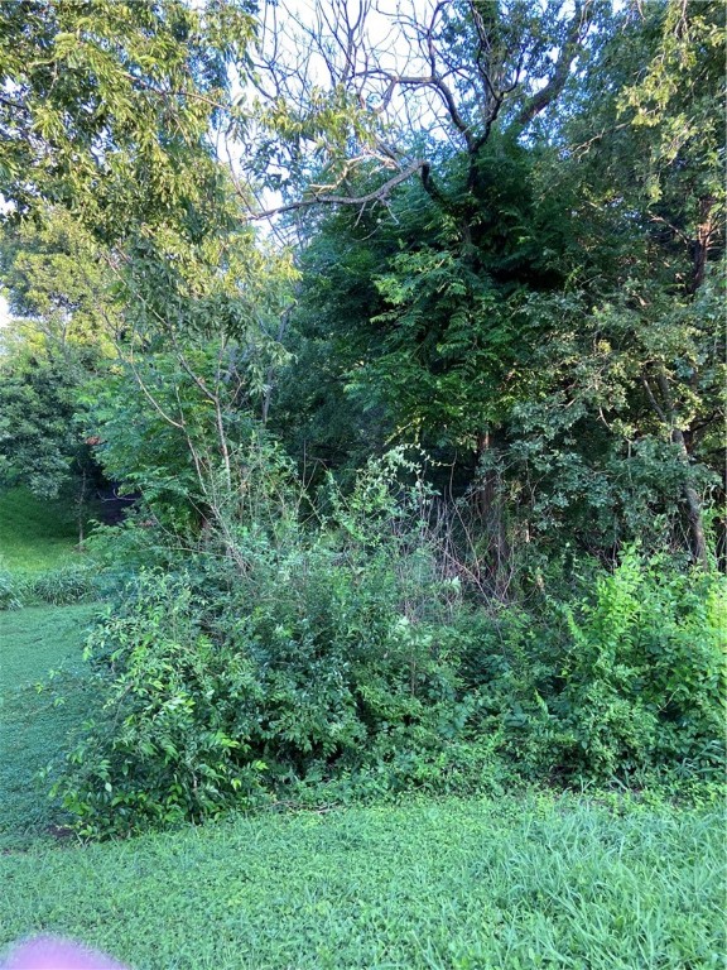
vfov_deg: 67.3
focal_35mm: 26
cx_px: 364
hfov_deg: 53.1
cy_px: 485
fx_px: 728
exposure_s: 1/121
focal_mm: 4.25
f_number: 1.8
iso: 80
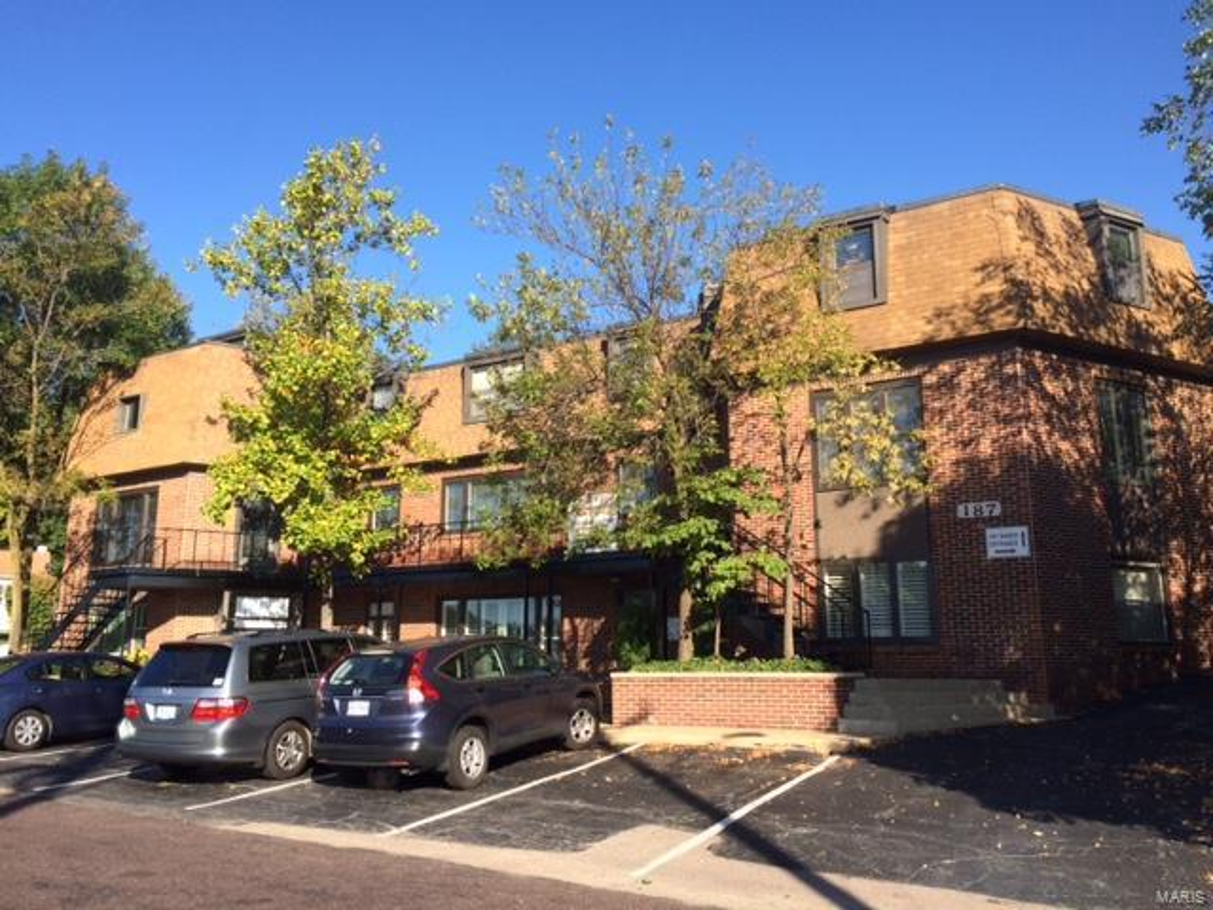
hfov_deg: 61.7
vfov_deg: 48.2
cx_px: 606
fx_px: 1016
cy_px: 455
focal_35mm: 29
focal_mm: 4.15
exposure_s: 1/933
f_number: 2.2
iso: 32
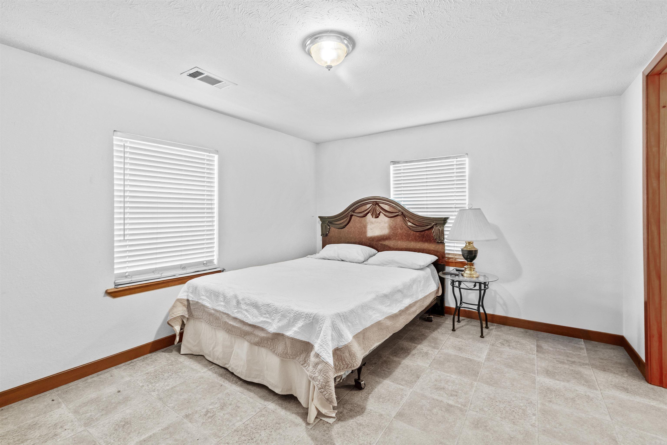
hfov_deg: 100.4
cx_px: 334
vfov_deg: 77.3
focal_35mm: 15
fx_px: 278
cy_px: 222
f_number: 6.4
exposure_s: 1/1.25
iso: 640
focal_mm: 10
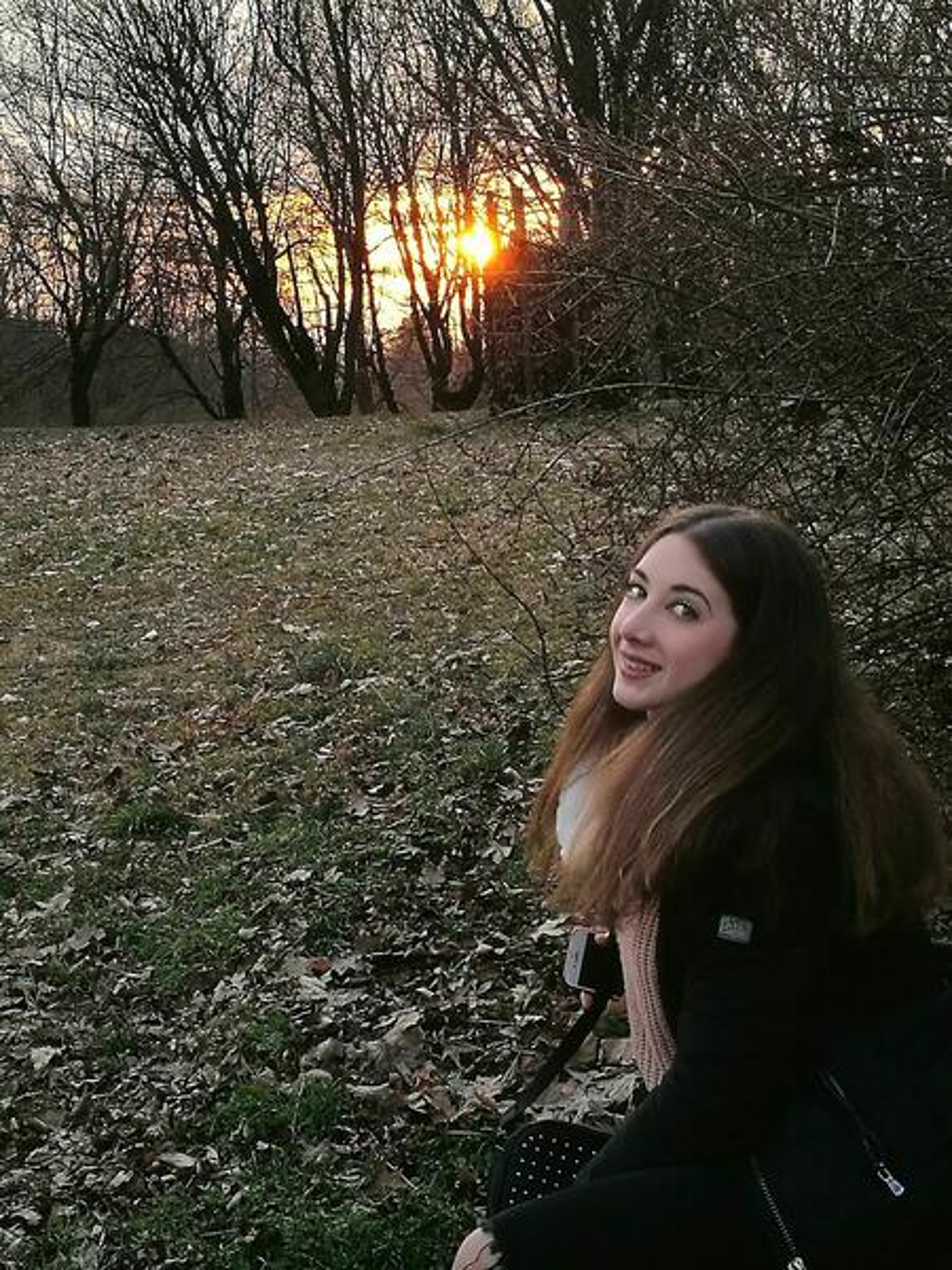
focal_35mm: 72
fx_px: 2640
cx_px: 476
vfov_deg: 27.0
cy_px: 635
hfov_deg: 20.4
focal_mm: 4.5
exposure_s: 1/105
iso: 50
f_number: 2.2
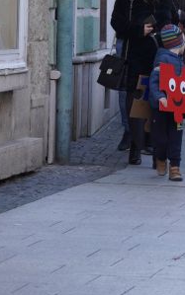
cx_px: 317
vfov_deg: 8.1
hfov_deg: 5.1
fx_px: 2040
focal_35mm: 253
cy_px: -129
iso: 400
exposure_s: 1/200
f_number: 4
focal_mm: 50
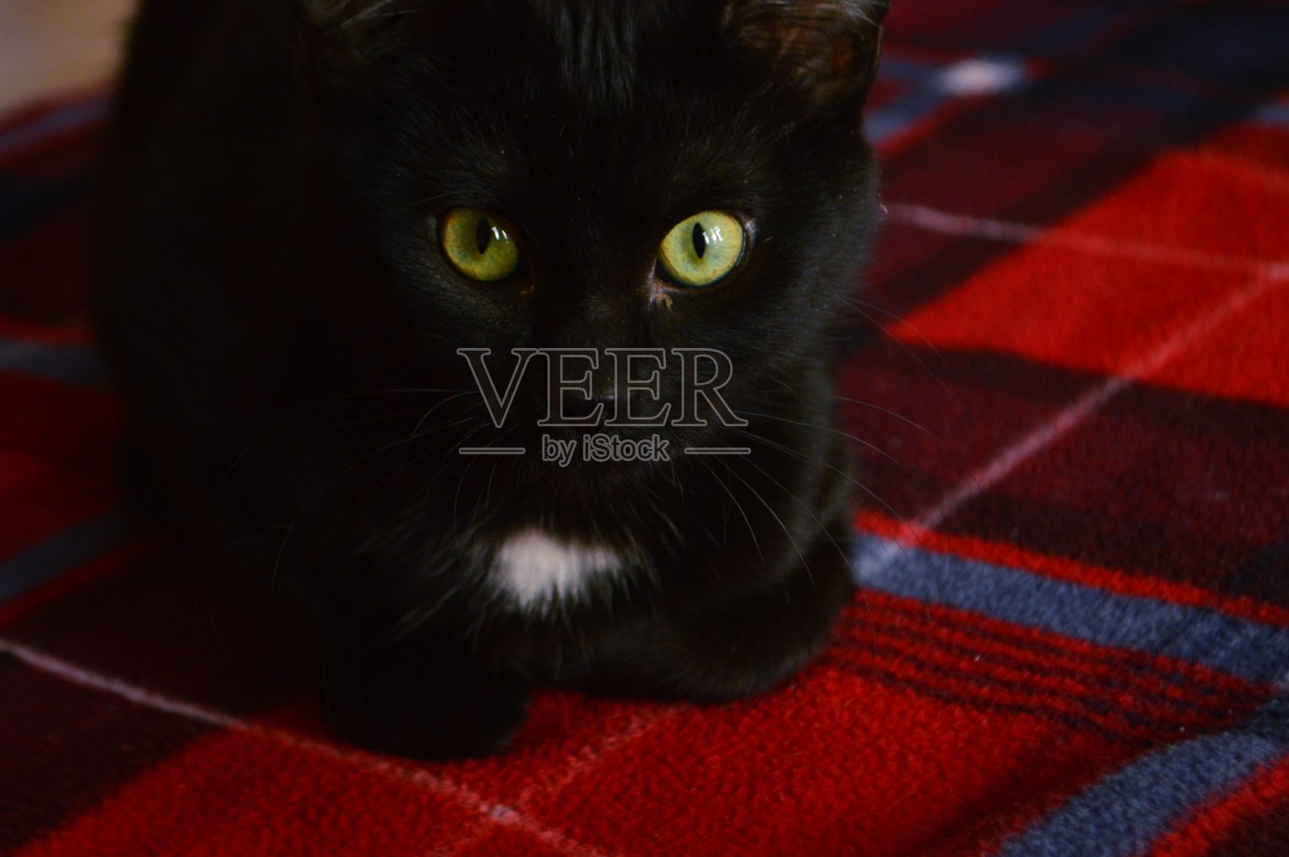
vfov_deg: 16.8
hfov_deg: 25.1
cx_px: 604
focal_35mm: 81
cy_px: 408
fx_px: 2898
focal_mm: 50
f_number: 5.6
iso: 800
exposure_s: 1/60
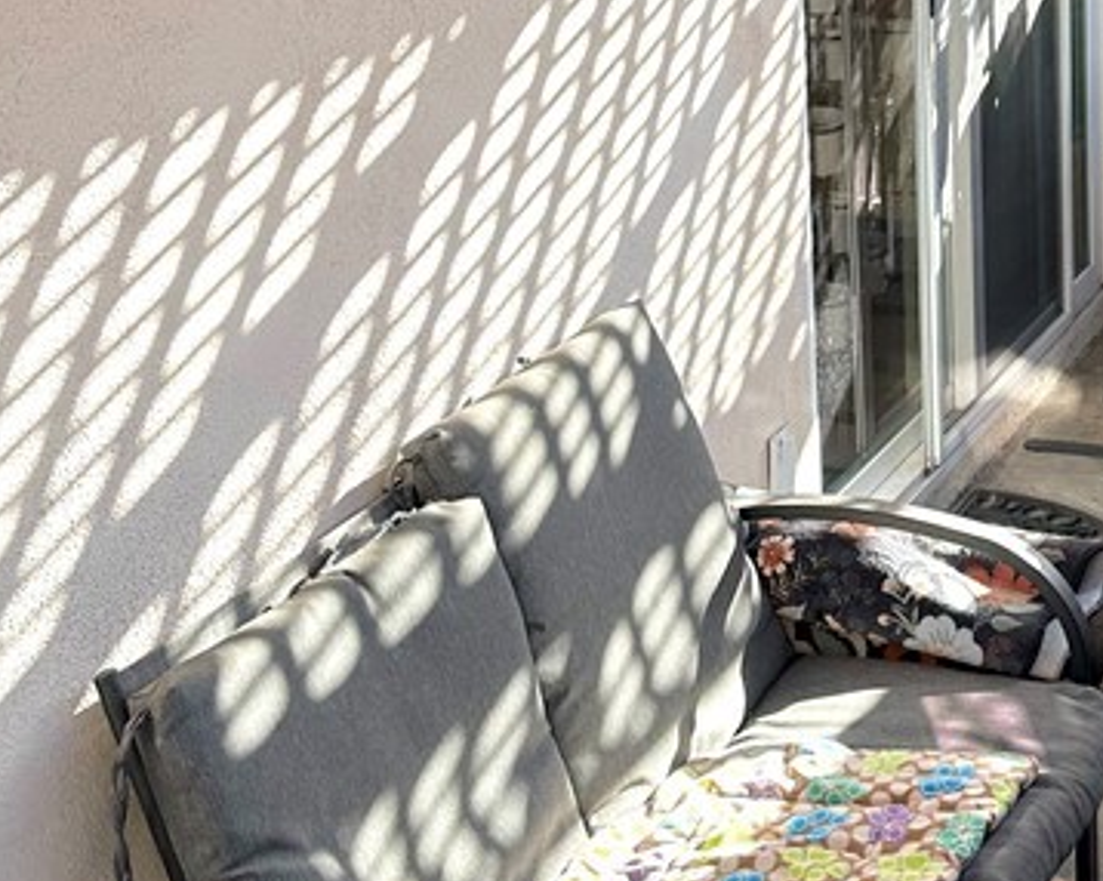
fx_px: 2186
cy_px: -59
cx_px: 878
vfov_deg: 21.7
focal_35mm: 67
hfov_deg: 27.8
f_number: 1.78
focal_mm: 6.86
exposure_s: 1/480
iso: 80
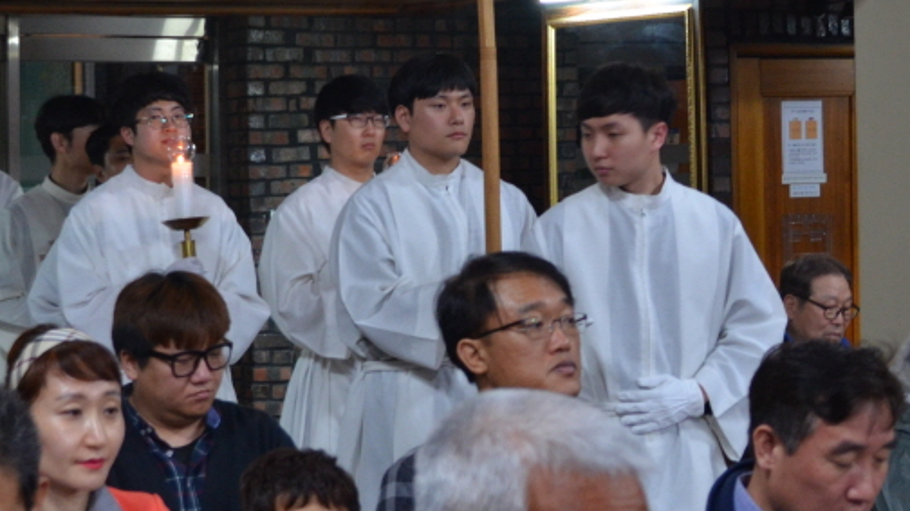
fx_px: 2460
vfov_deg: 11.8
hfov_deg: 20.9
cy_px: 161
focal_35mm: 102
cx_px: 377
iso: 800
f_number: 4.8
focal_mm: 32
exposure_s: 1/50
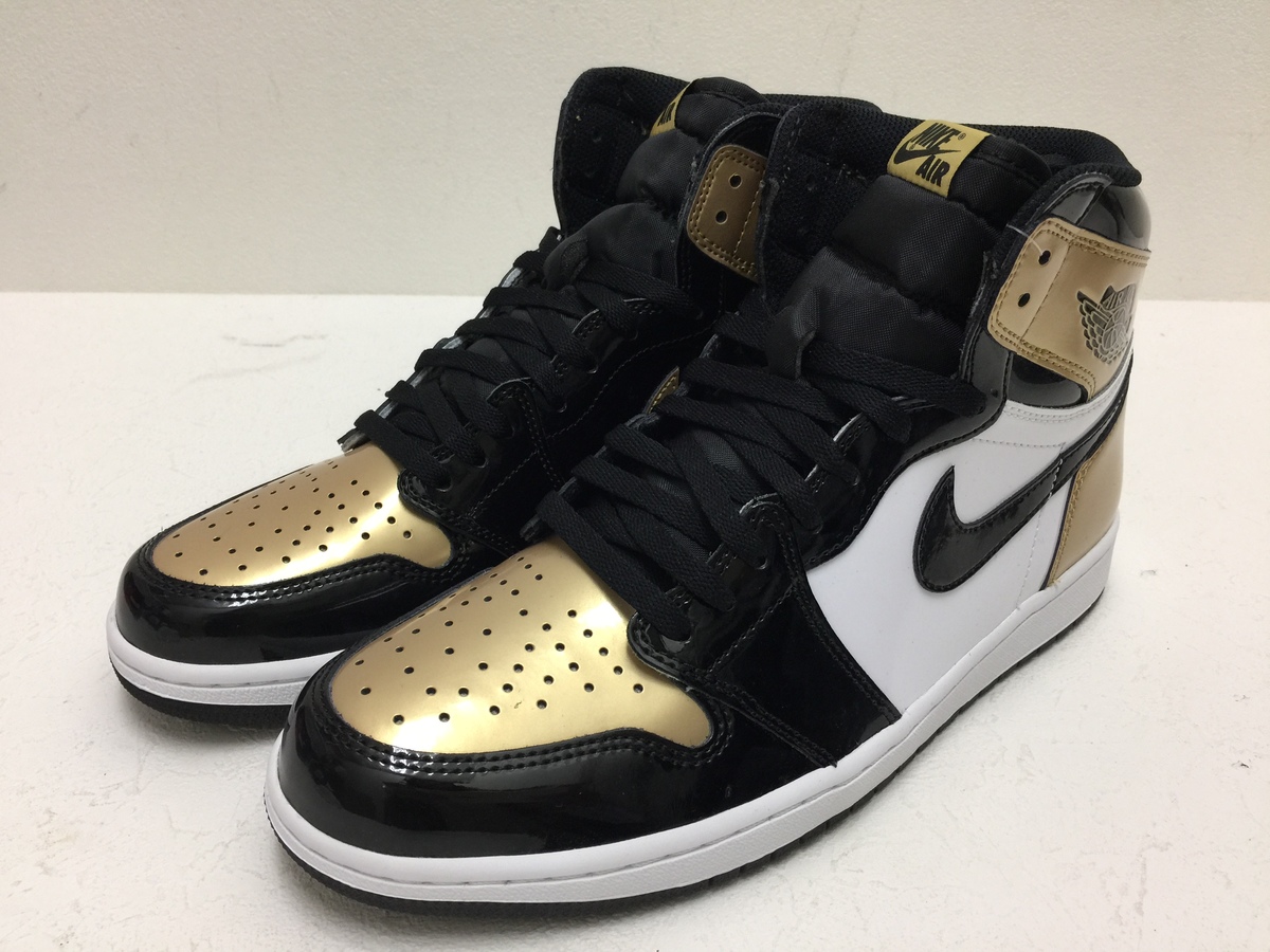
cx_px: 635
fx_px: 1064
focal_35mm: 29
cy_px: 476
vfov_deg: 48.2
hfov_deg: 61.7
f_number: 2.2
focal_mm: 4.15
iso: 50
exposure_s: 1/30
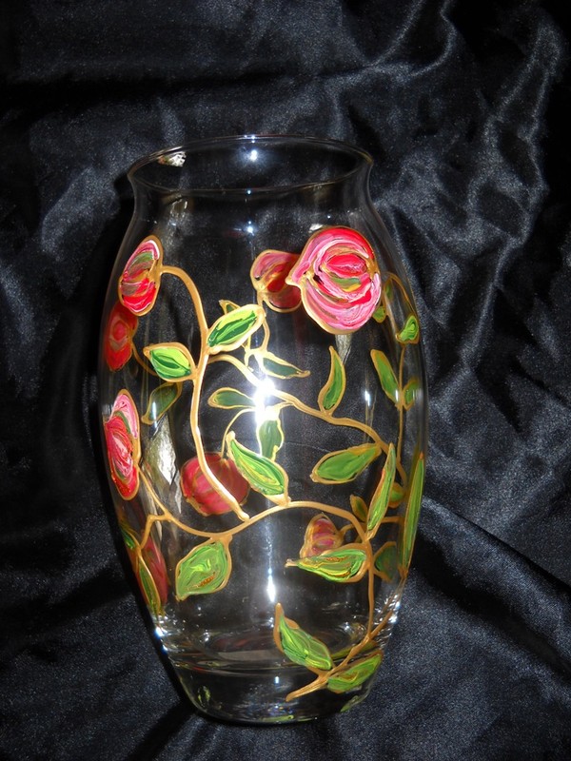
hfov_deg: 35.1
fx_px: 902
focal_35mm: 41
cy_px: 380
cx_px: 286
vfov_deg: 45.8
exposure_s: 1/30
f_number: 3.1
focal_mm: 6.72
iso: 64
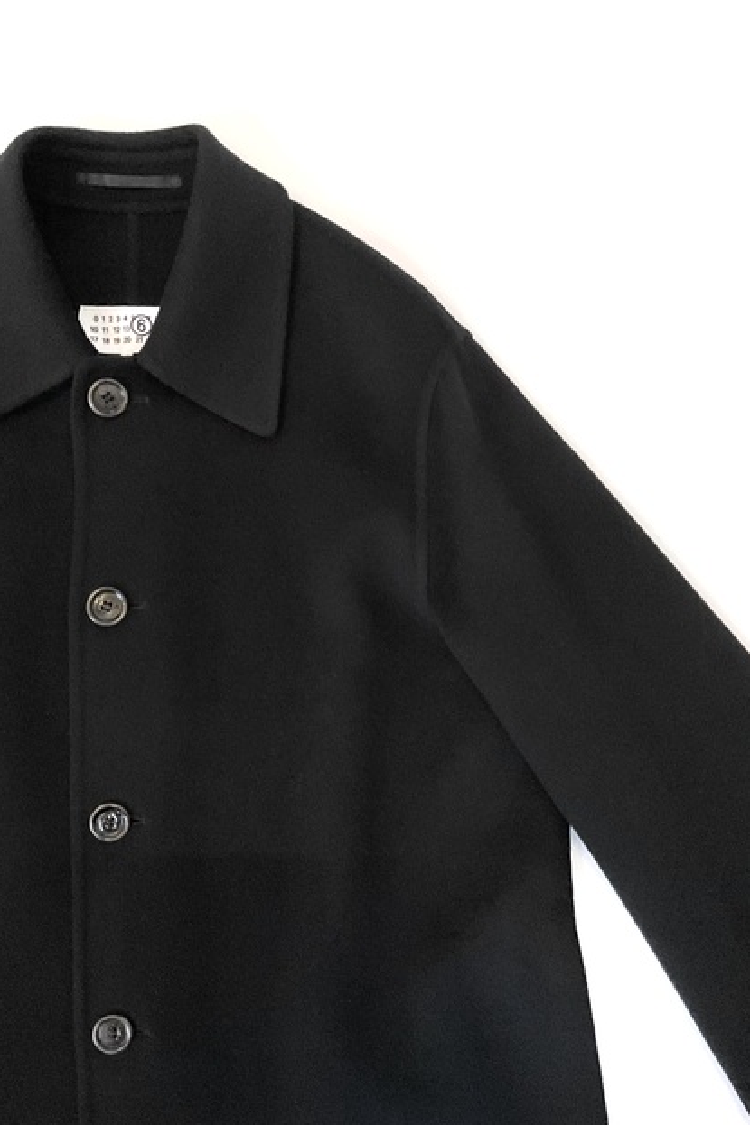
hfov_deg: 42.3
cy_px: 576
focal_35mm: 31
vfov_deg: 60.3
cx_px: 336
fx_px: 969
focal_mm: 3
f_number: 1.8
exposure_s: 1/50
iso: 125
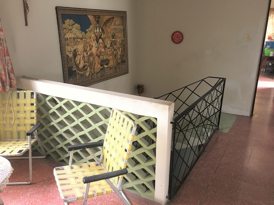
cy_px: 102
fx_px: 230
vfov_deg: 48.2
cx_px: 137
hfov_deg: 61.7
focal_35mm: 29
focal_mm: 4.15
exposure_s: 1/24
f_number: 2.2
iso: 200
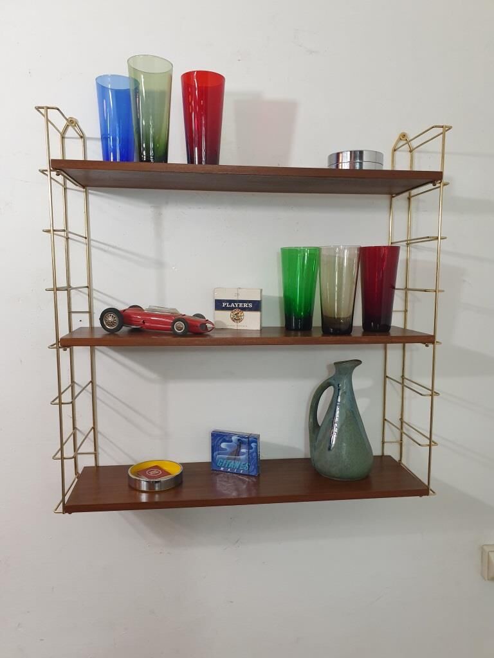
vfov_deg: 67.3
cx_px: 247
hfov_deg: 53.1
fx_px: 495
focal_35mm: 26
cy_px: 329
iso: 400
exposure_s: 1/50
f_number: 2.4
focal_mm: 4.3
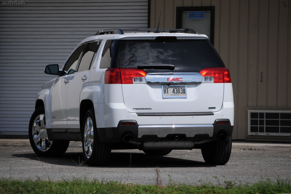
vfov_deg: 6.3
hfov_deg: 9.5
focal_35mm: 218
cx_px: 146
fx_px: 1756
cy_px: 97
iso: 800
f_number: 7.1
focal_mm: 145
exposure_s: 1/8000
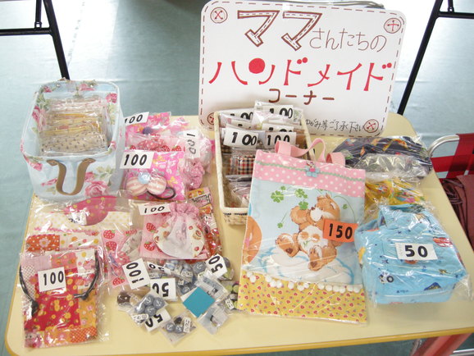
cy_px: 178
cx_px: 237
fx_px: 479
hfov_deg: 52.6
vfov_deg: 40.7
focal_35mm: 35
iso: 288
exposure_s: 1/55.5
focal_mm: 7.5
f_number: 2.7
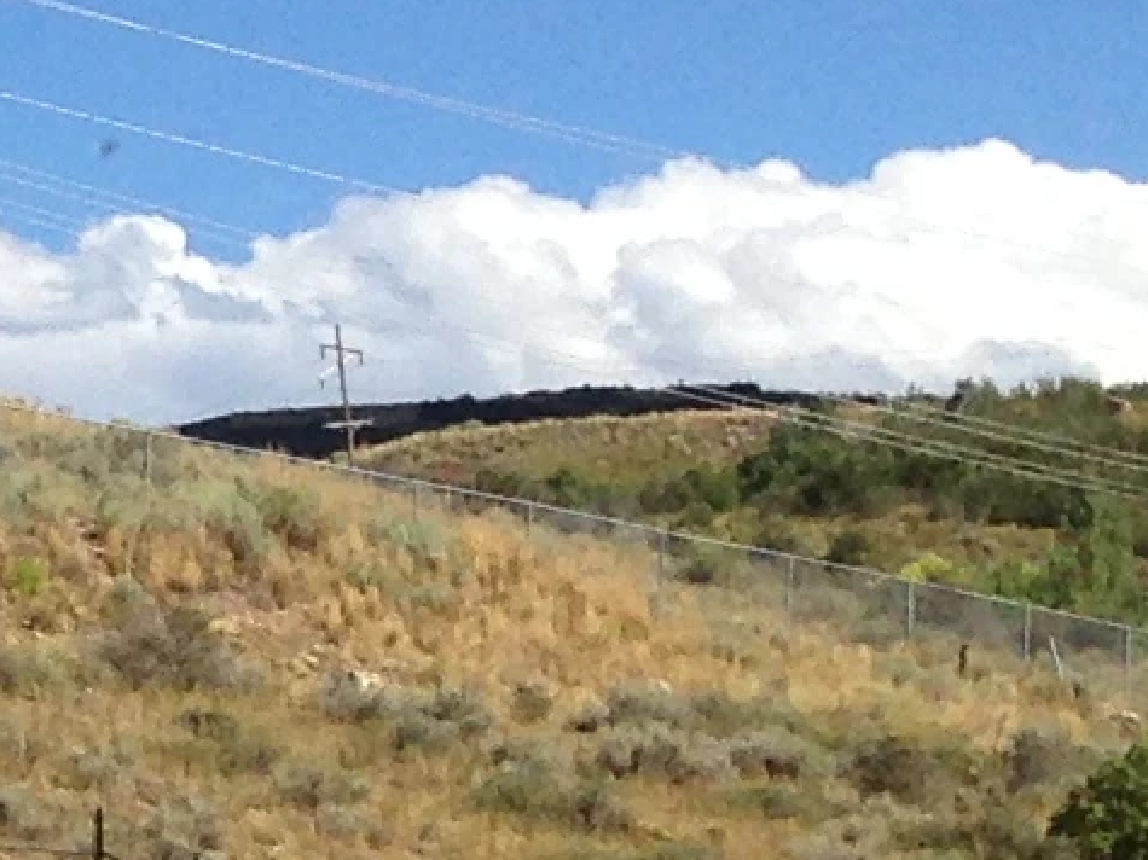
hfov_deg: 7.8
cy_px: 998
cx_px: -1994
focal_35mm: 227
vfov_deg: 6.5
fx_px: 7526
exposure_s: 1/1938
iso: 50
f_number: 2.4
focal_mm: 4.13
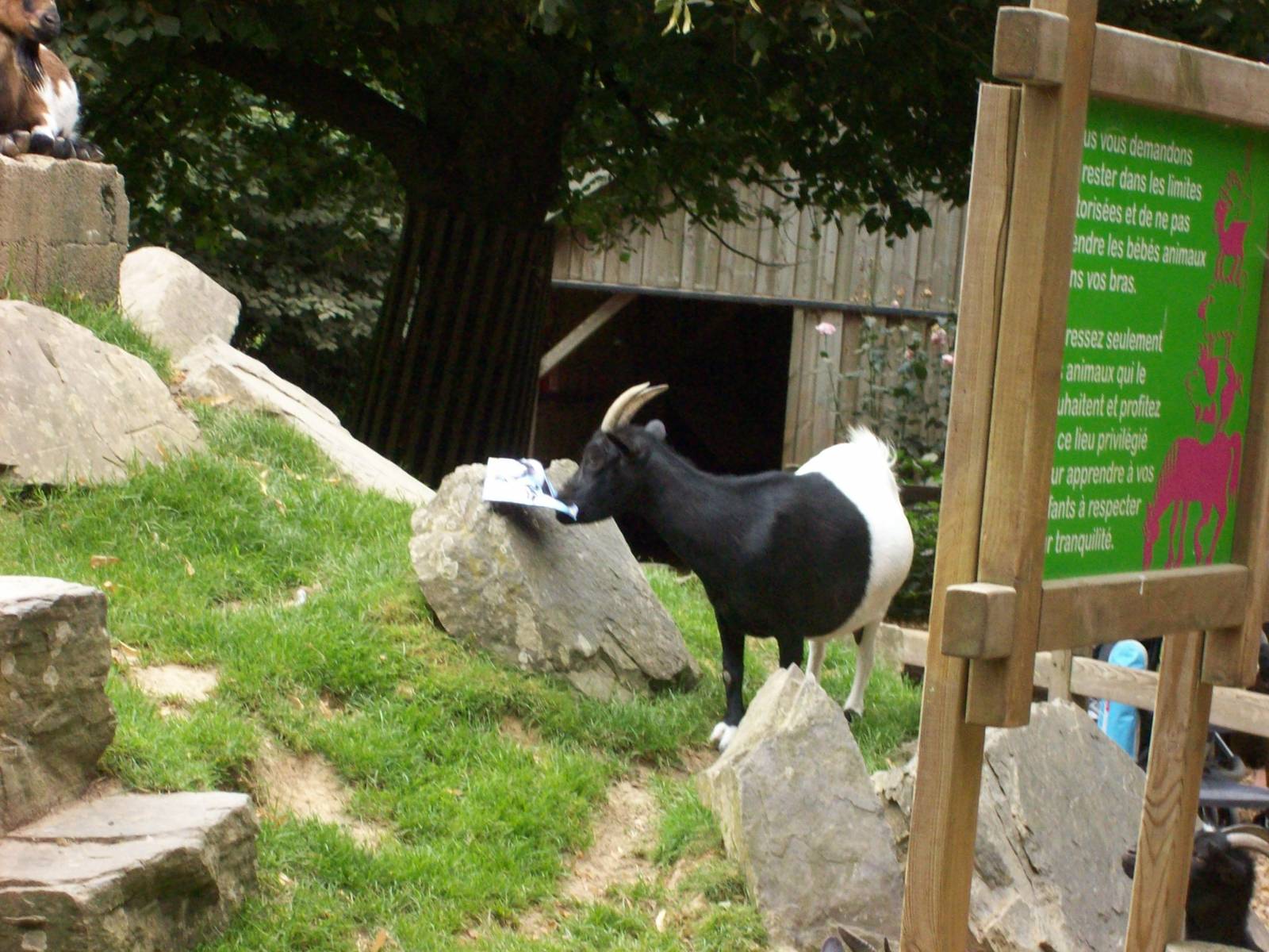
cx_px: 634
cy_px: 476
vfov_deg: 13.7
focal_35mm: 108
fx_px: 3959
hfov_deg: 18.2
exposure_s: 1/149
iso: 200
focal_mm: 18
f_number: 4.8
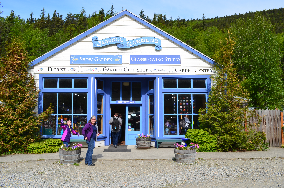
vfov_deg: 39.8
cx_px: 142
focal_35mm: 33
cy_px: 94
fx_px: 260
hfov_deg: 57.3
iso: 100
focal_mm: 22
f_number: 11
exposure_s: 1/125
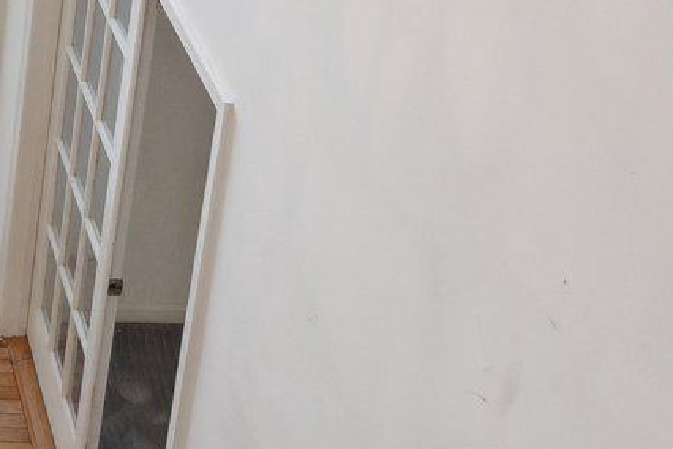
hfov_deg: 22.3
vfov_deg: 15.4
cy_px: -345
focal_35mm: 77
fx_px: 1439
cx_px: -299
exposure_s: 1/60
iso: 400
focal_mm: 16
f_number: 7.1
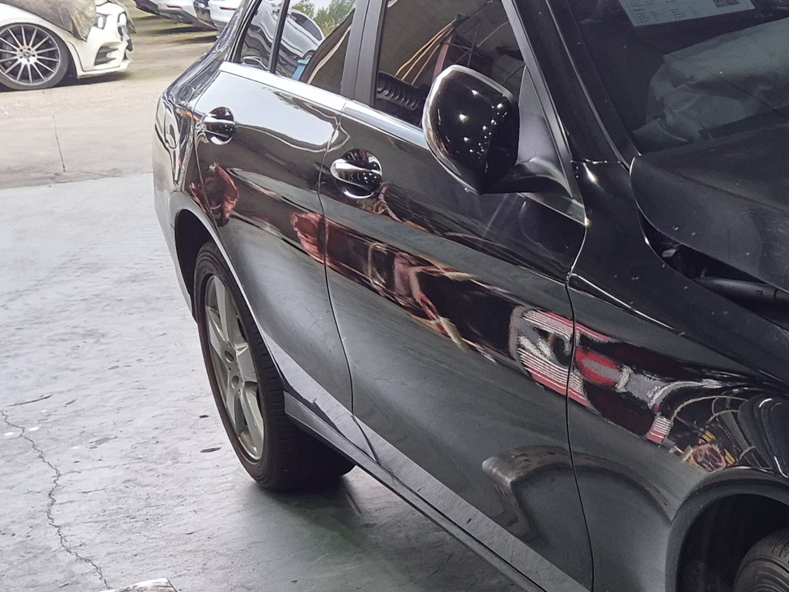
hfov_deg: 23.3
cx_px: 962
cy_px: 460
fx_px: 1732
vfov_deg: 19.2
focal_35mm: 76
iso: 80
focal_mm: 5.4
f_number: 1.8
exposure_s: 1/120
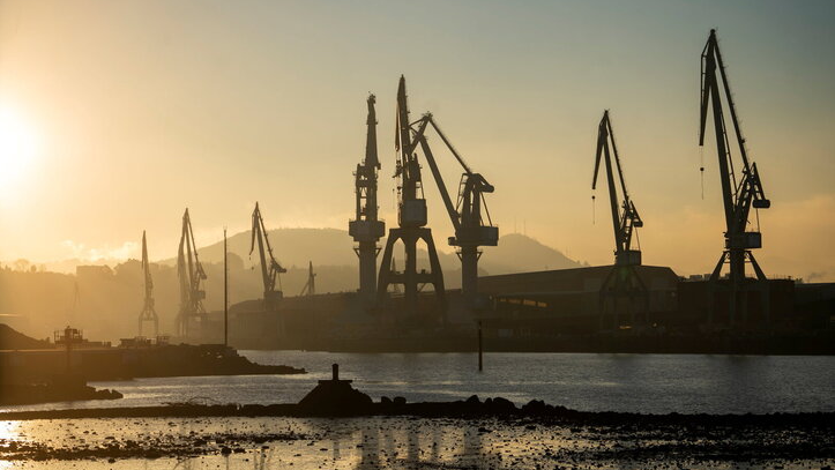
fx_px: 2237
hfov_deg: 21.1
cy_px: 230
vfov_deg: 12.0
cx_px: 418
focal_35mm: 101
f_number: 4.5
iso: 50
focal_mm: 96
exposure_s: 1/800
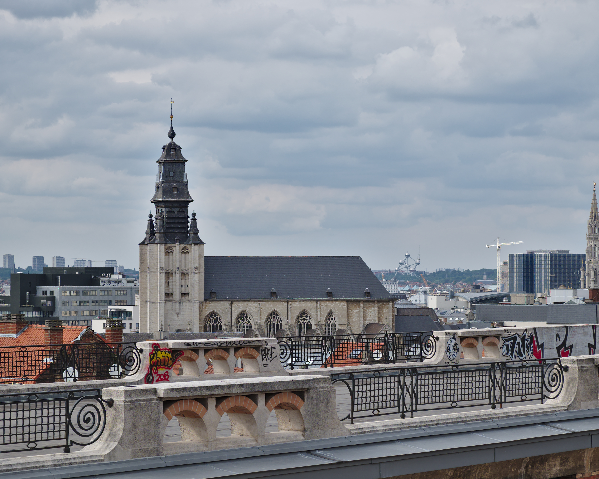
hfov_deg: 20.4
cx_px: 327
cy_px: 240
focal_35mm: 94
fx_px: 1666
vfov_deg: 16.4
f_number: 11
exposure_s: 1/180
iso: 200
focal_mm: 55
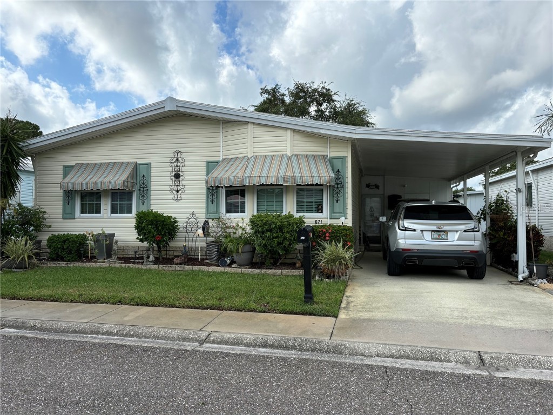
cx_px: 276
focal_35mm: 26
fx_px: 415
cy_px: 208
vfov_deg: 53.1
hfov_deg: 67.3
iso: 50
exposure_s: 1/3205
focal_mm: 5.96
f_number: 1.6
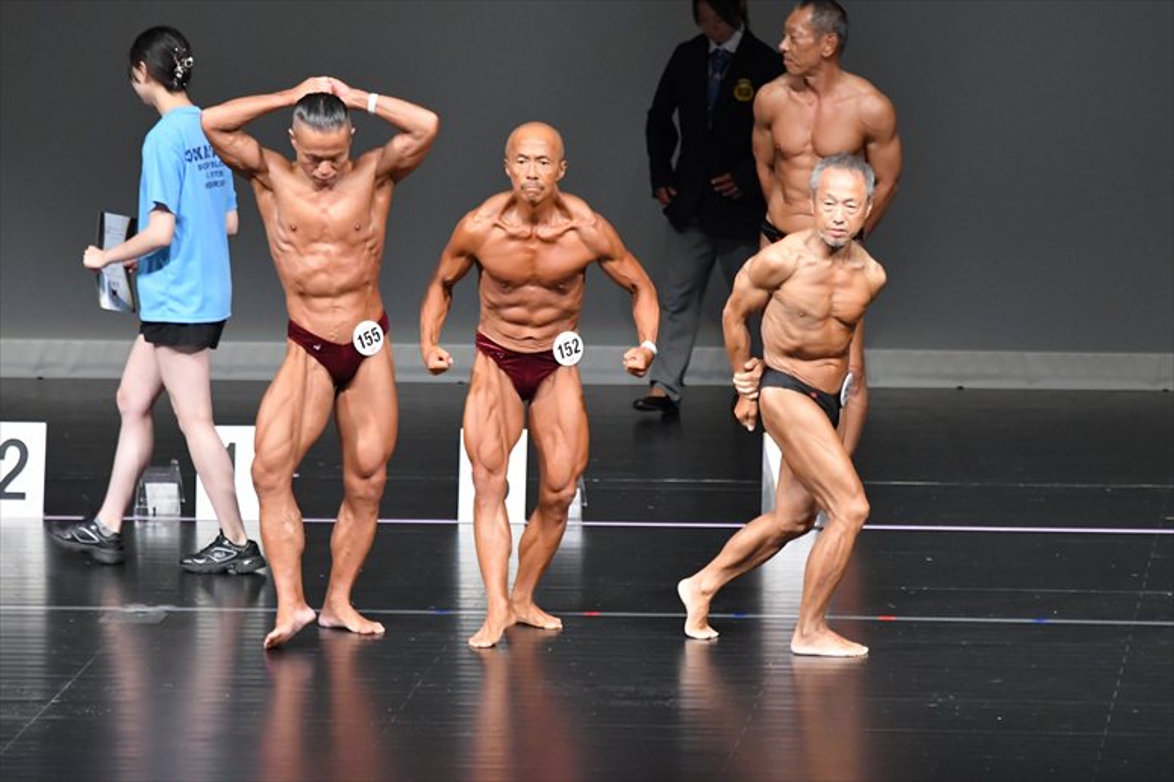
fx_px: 9779
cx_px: 587
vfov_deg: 4.6
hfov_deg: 6.9
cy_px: 391
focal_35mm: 300
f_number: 5.6
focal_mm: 200
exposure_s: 1/400
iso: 5000
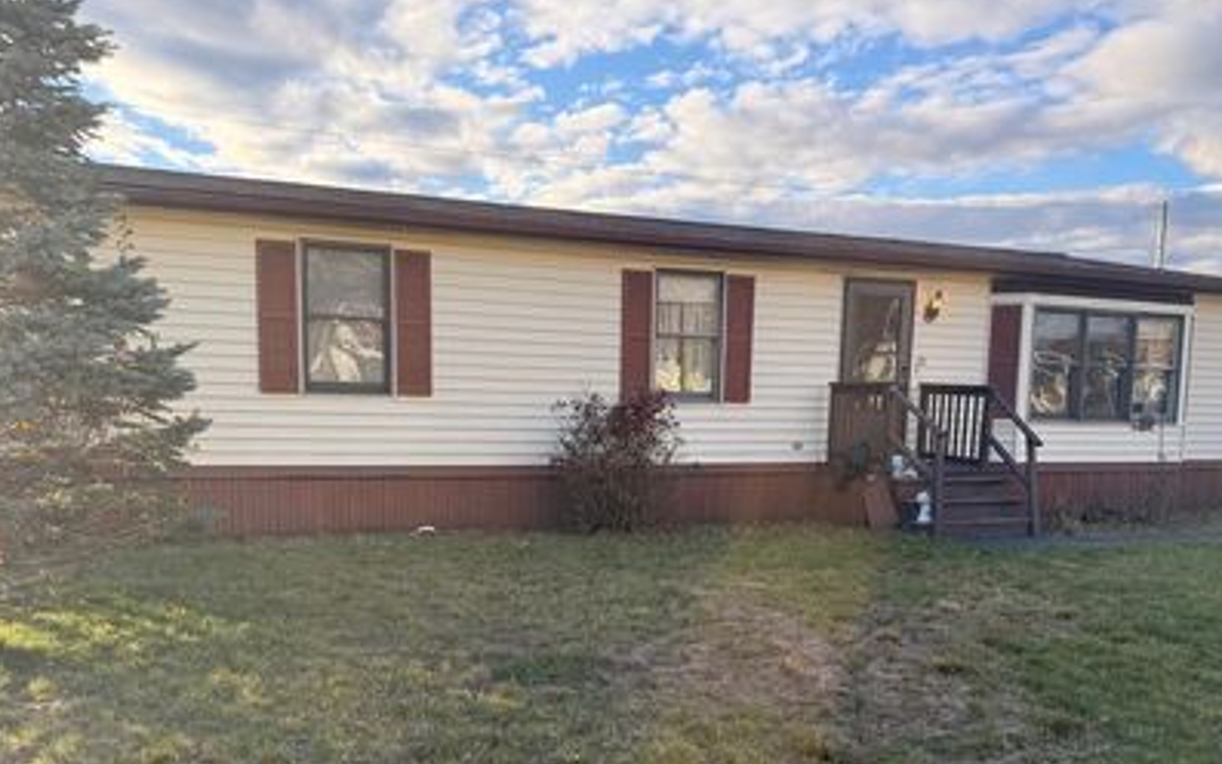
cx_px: 637
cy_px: 556
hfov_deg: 59.6
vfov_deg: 38.6
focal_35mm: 32
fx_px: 1066
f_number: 1.78
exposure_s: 1/1156
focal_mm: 6.76
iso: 100
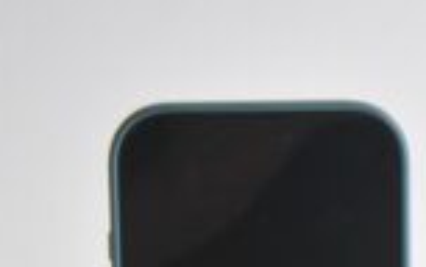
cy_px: 464
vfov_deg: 6.2
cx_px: 459
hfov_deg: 9.9
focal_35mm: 209
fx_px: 2429
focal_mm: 35
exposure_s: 1/200
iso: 250
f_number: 8
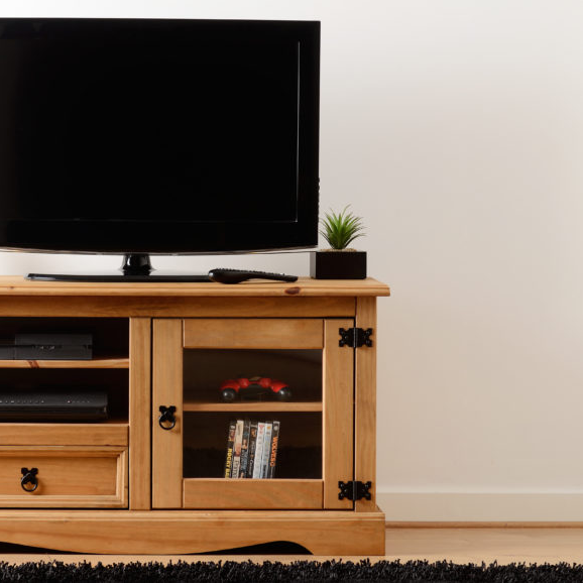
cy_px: 292
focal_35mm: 135
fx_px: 2572
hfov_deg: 12.9
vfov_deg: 12.9
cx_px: 150
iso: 100
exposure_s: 1/160
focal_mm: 70
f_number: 8
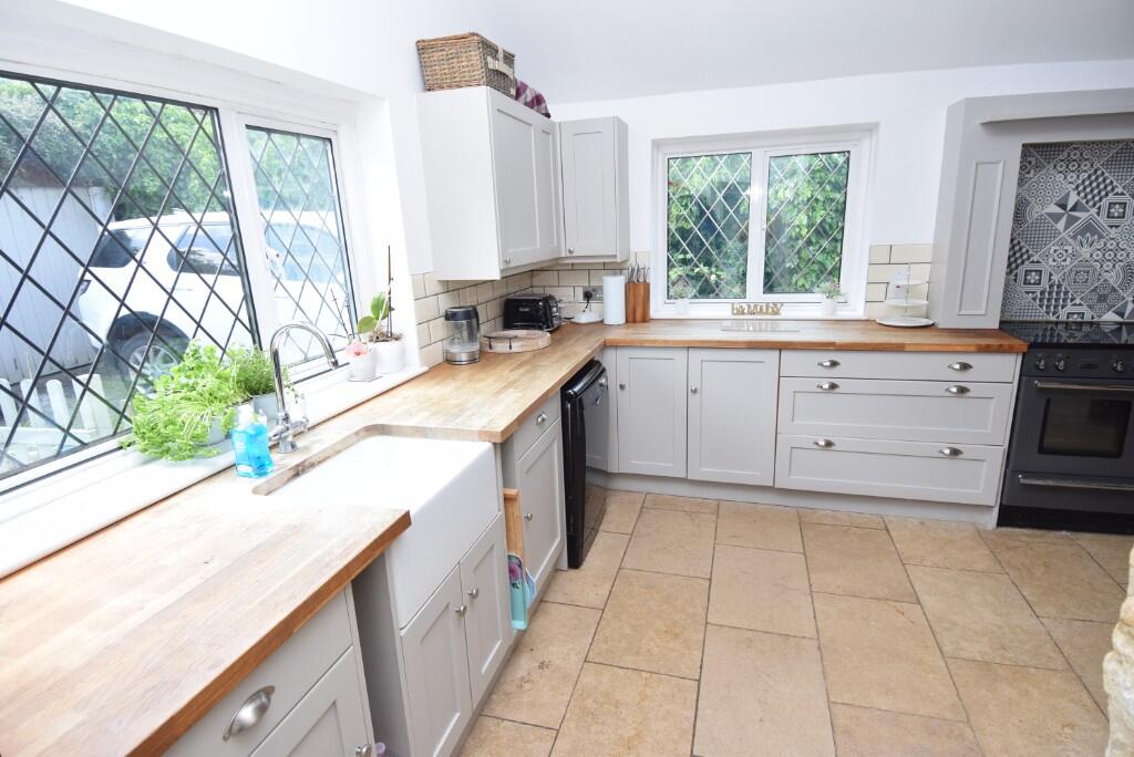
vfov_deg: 67.5
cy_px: 378
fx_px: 567
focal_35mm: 18
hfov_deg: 90.0
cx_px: 567
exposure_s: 1/125
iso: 400
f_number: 5.6
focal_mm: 12
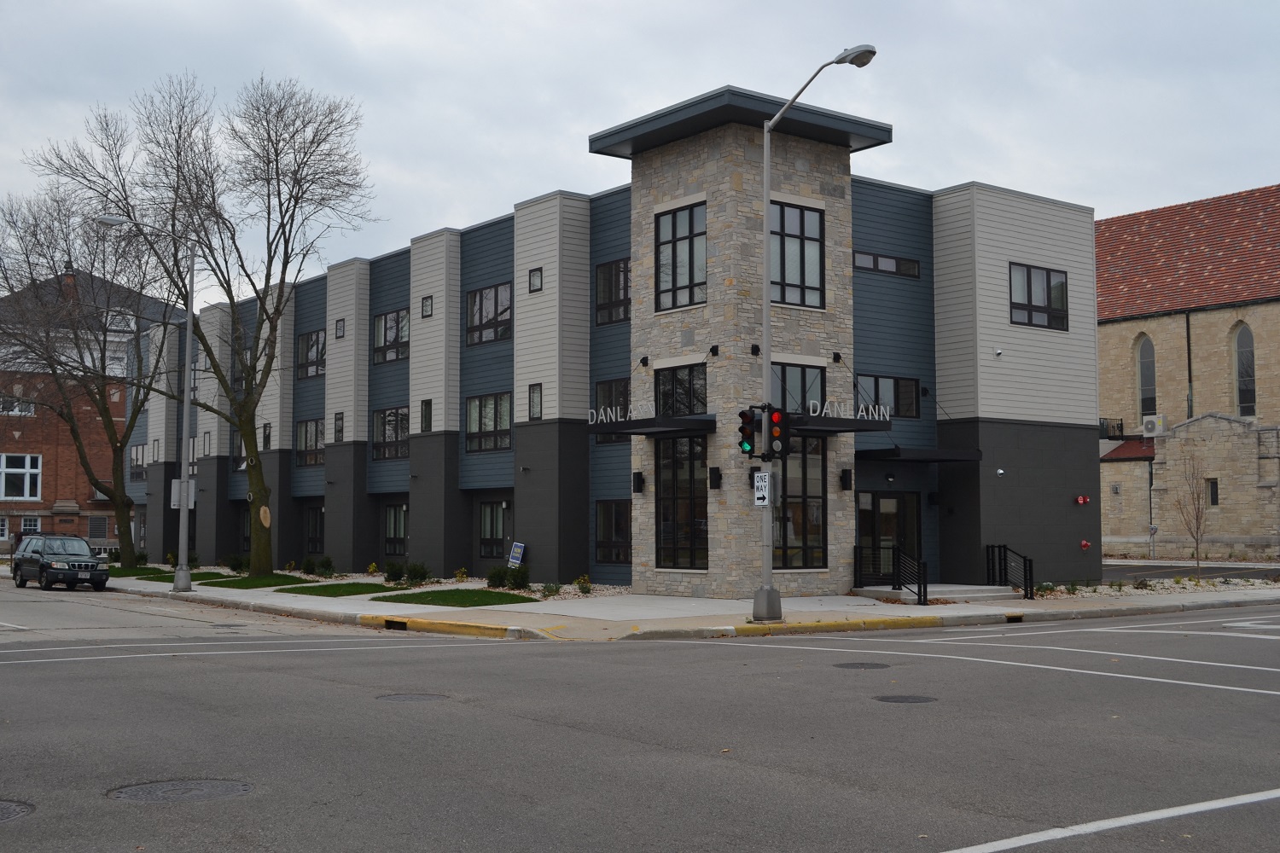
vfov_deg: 34.2
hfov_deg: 49.6
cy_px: 426
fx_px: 1387
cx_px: 640
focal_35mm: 39
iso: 100
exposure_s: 1/160
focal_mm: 26
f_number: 6.3
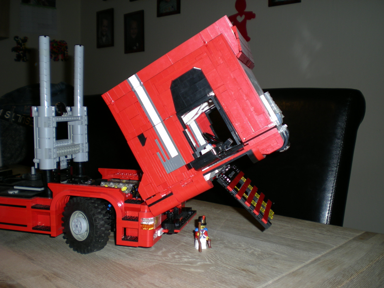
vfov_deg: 37.7
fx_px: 422
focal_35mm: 38
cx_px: 192
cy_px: 144
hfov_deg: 49.0
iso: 50
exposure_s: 1/60
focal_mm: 6.3
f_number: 3.1
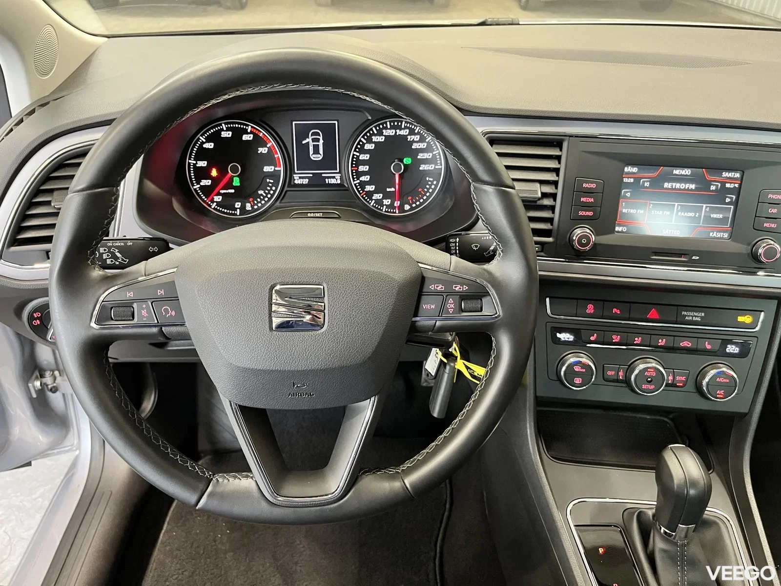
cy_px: 293
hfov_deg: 67.3
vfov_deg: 53.1
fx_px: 587
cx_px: 390
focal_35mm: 26
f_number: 1.6
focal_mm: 5.1
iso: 500
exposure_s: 1/35
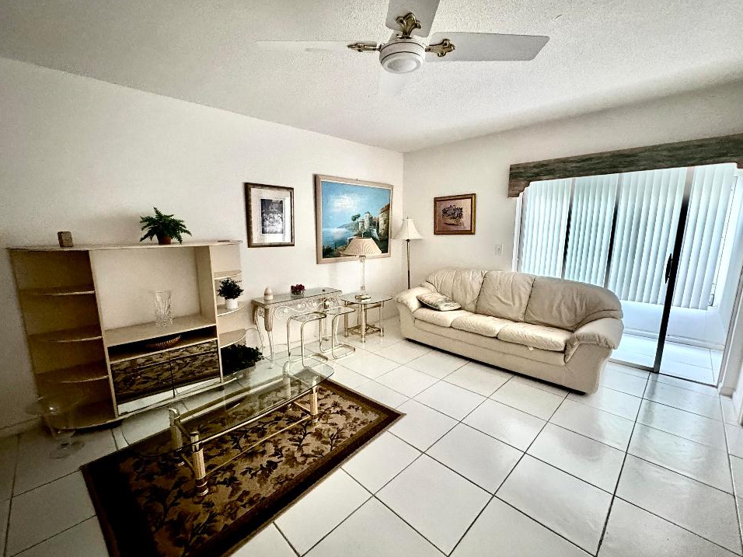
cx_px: 369
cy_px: 283
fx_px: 322
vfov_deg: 81.7
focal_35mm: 15
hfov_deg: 98.2
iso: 1000
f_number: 2.2
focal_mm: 2.22
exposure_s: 1/34
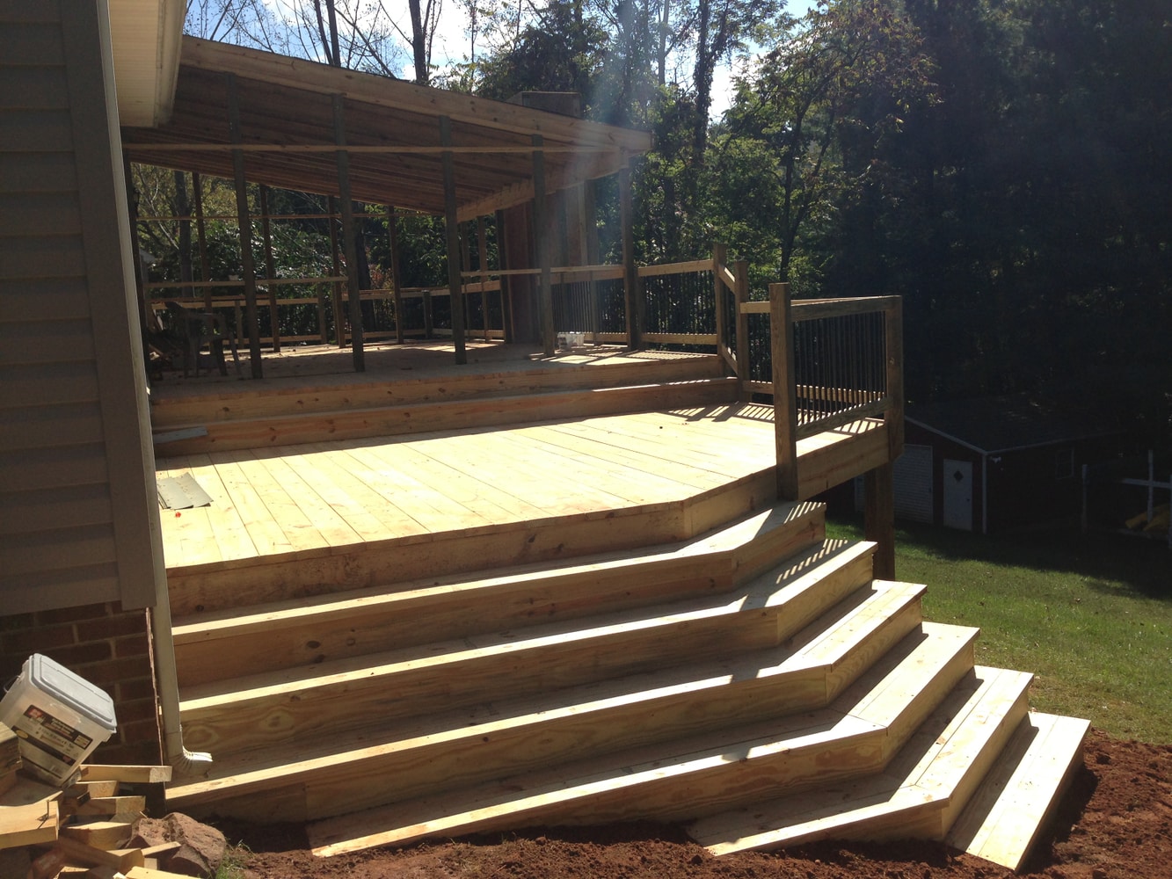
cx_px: 586
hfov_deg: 55.3
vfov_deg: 43.0
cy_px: 440
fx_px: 1117
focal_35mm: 33
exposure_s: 1/1550
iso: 50
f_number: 2.4
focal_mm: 4.13
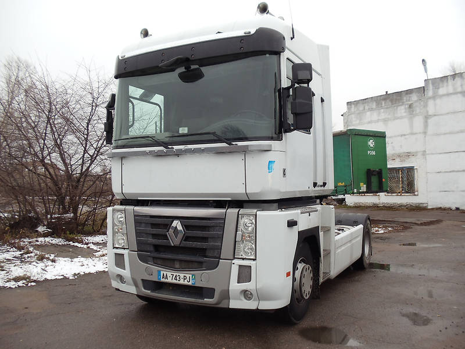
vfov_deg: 32.9
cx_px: 232
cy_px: 174
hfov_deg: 42.9
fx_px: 591
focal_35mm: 44
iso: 80
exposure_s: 1/60
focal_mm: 6
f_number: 3.5
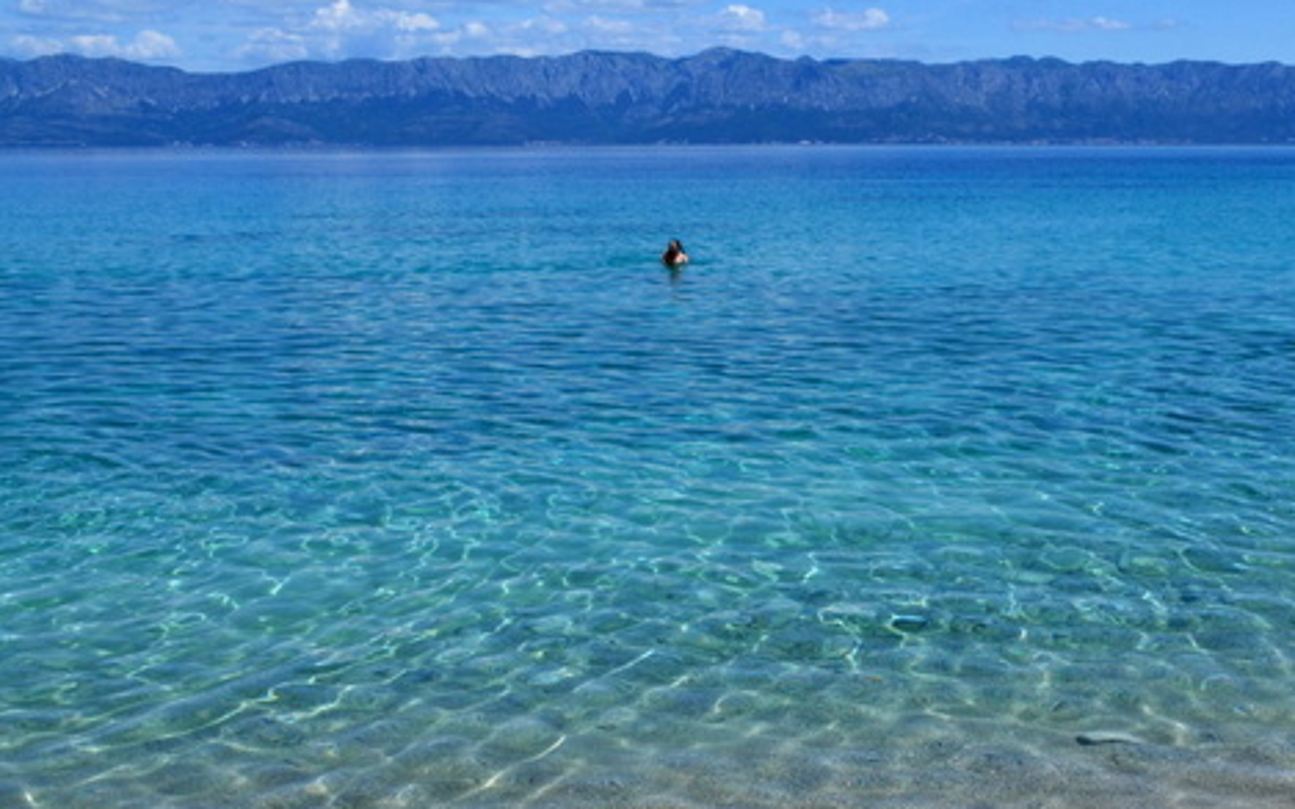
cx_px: 969
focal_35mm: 47
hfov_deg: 41.4
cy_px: 566
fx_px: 1659
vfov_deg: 27.2
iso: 320
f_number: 11
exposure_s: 1/500
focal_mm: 18
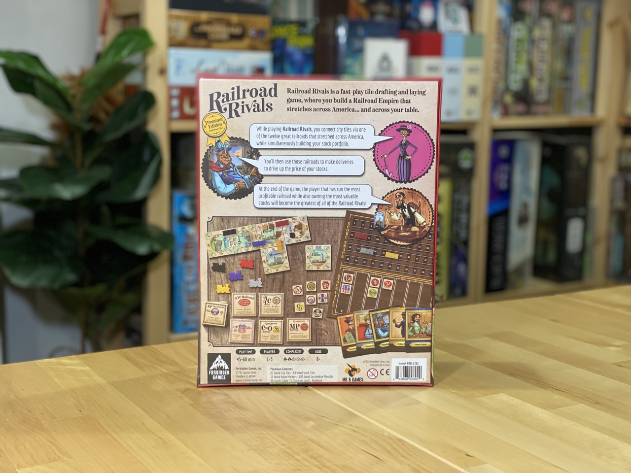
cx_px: 316
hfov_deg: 36.8
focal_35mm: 52
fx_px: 948
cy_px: 236
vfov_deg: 28.0
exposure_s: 1/33
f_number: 2
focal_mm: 6
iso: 125
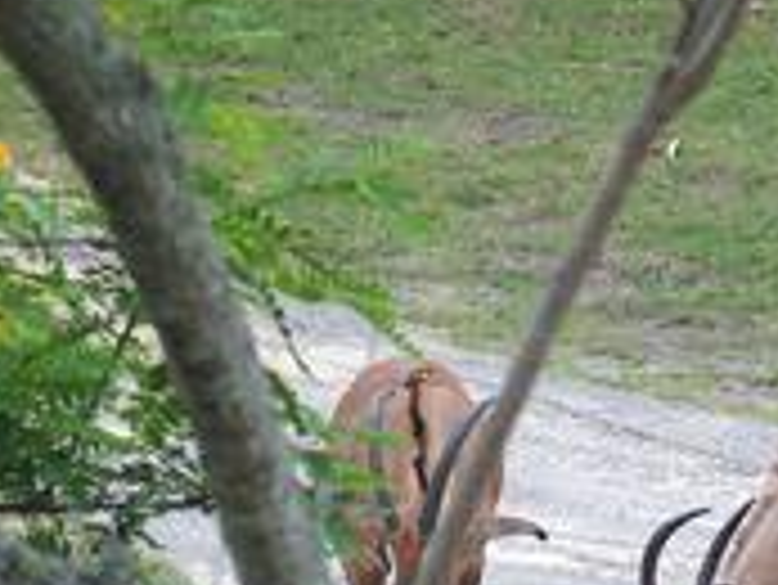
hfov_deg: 2.5
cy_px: 472
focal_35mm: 782
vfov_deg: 1.9
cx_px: 791
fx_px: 17588
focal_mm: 64.3
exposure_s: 1/250
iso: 200
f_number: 2.8
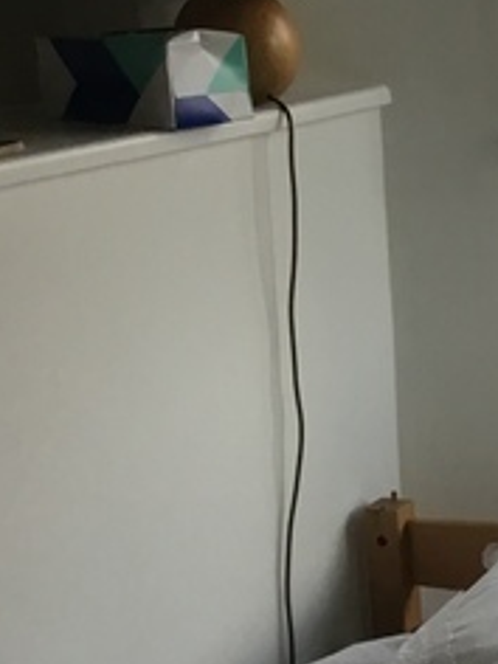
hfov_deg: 14.0
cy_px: 414
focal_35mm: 101
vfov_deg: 19.4
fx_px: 1937
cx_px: 670
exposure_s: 1/33
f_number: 2.4
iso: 25
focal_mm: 3.3
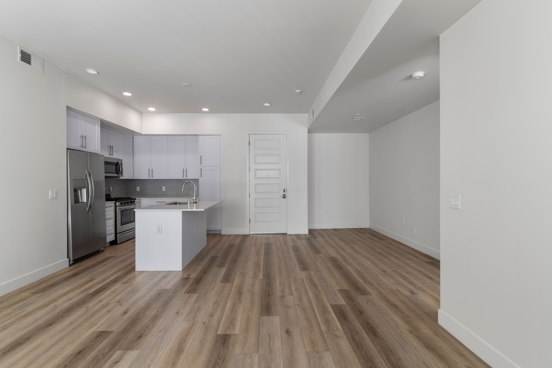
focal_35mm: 17
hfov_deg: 93.3
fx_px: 261
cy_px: 184
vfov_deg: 70.4
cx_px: 276
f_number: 8
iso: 200
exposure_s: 1/8
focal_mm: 17
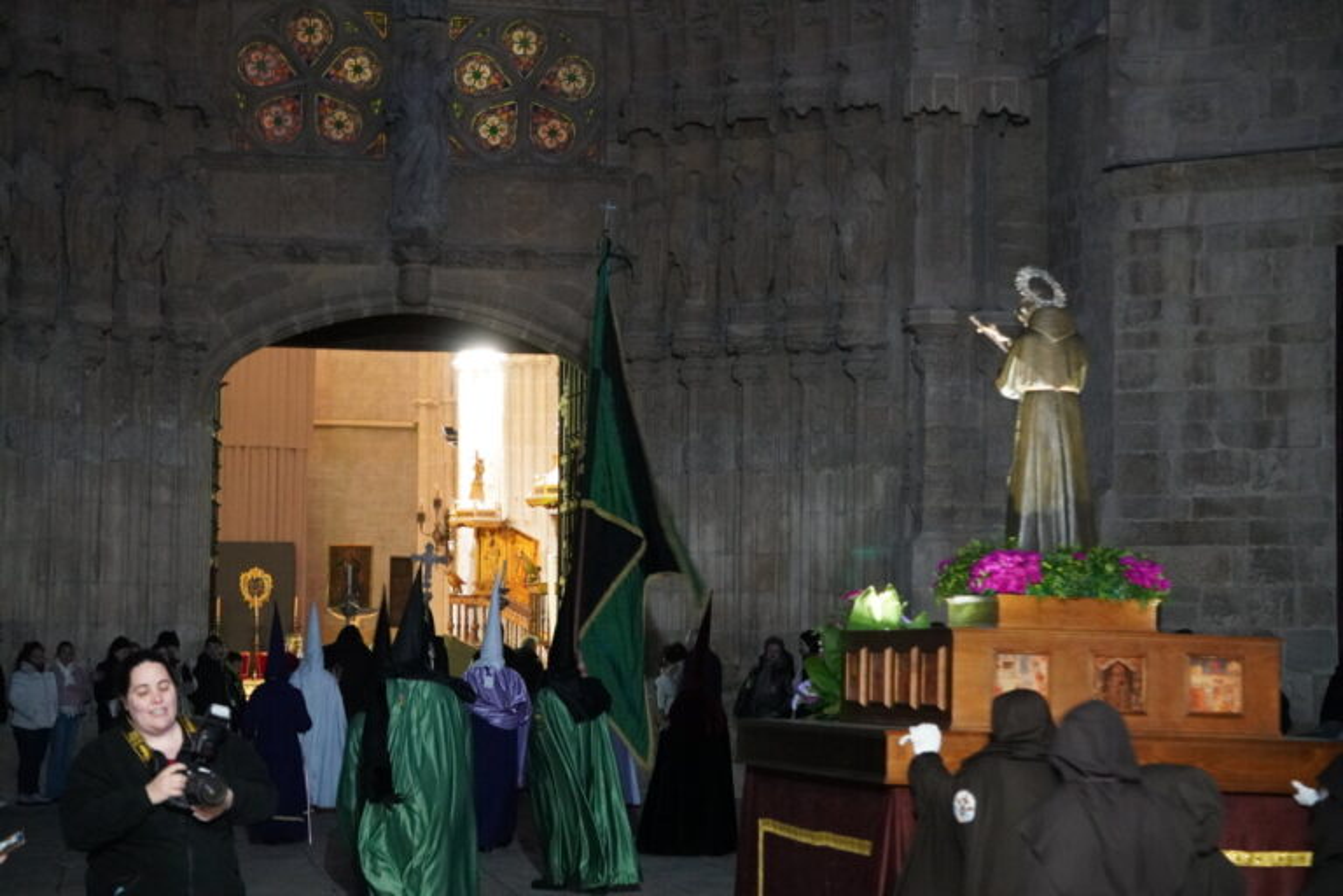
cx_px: 672
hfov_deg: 24.6
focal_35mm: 82
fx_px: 3077
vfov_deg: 16.6
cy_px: 448
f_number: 4.5
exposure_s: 1/25
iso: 6400
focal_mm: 55
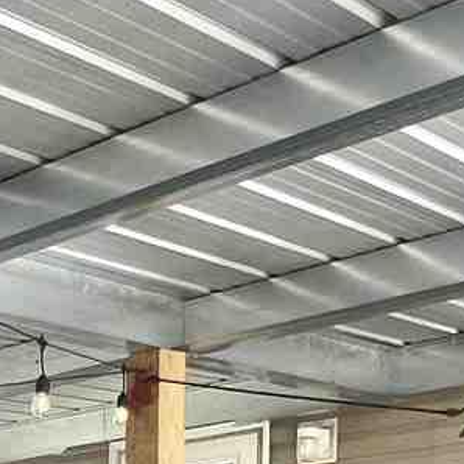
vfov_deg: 19.6
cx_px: -14
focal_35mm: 79
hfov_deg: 21.1
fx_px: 1198
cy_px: 657
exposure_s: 1/197
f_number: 1.8
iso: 32
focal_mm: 1.57
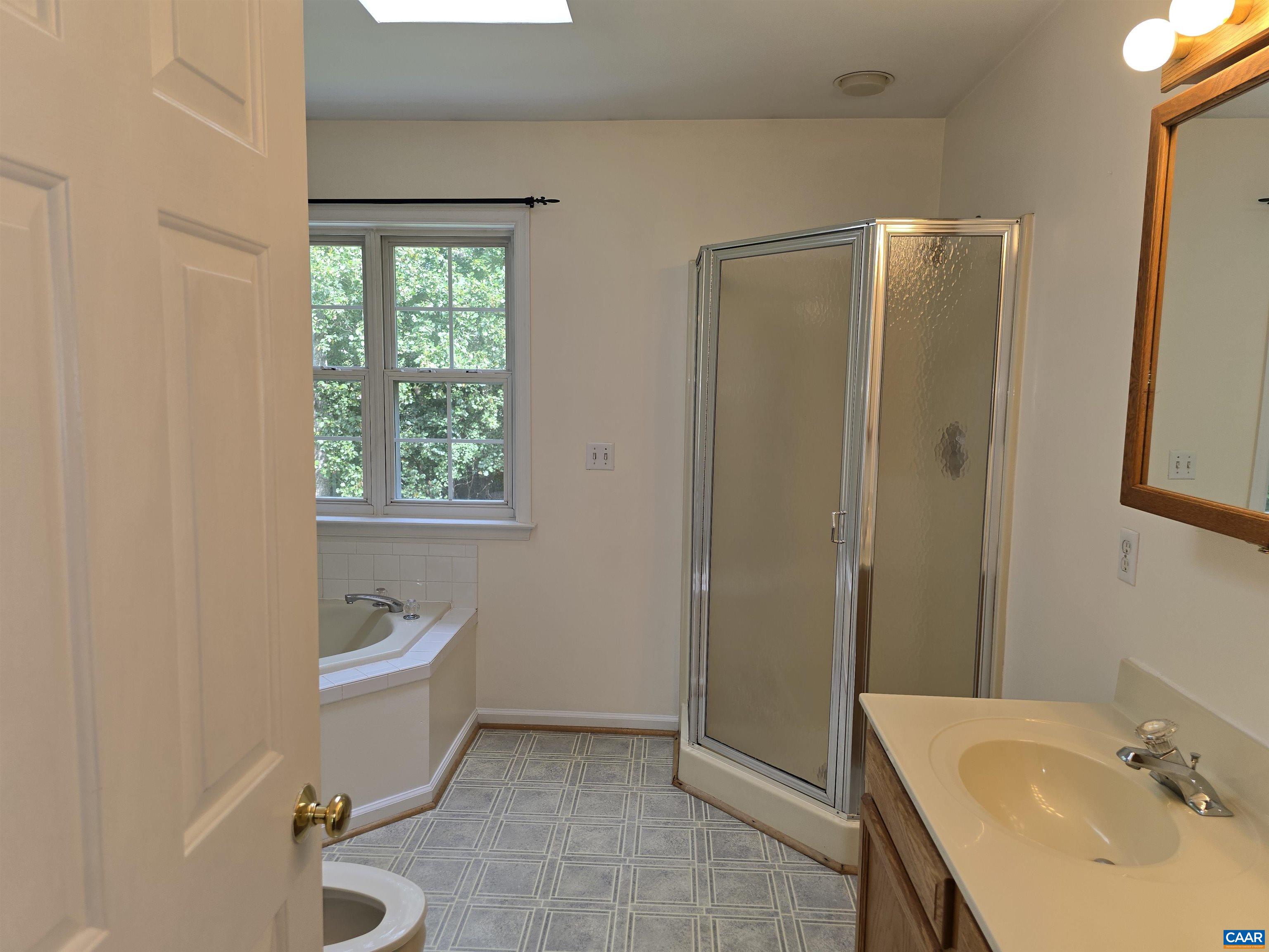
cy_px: 476
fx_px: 843
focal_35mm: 23
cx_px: 634
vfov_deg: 58.9
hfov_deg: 73.9
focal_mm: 6.3
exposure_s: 1/60
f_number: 1.7
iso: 16
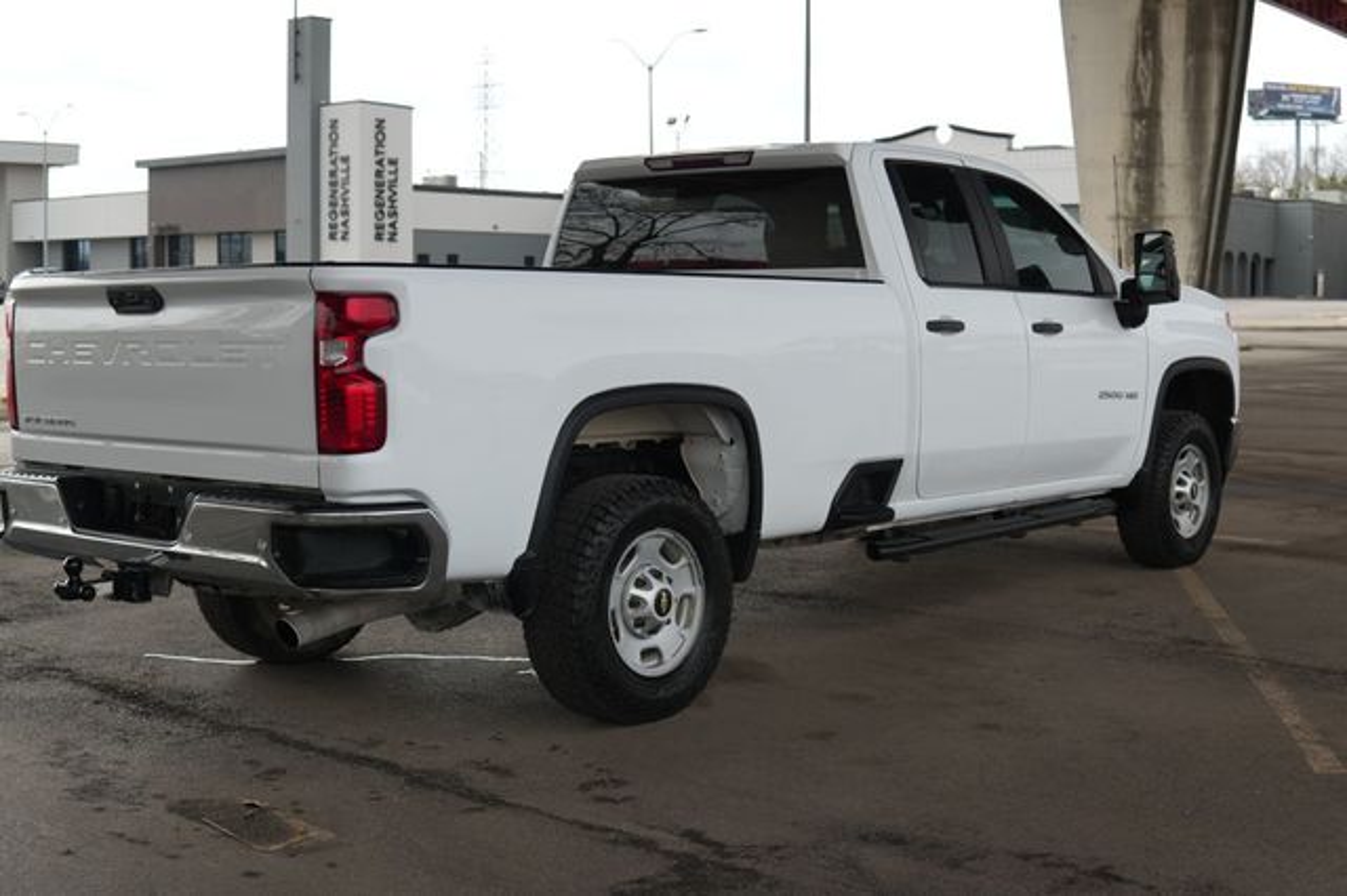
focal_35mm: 45
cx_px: 674
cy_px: 448
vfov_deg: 29.8
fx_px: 1683
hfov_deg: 43.6
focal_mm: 30
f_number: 4
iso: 200
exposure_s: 1/60
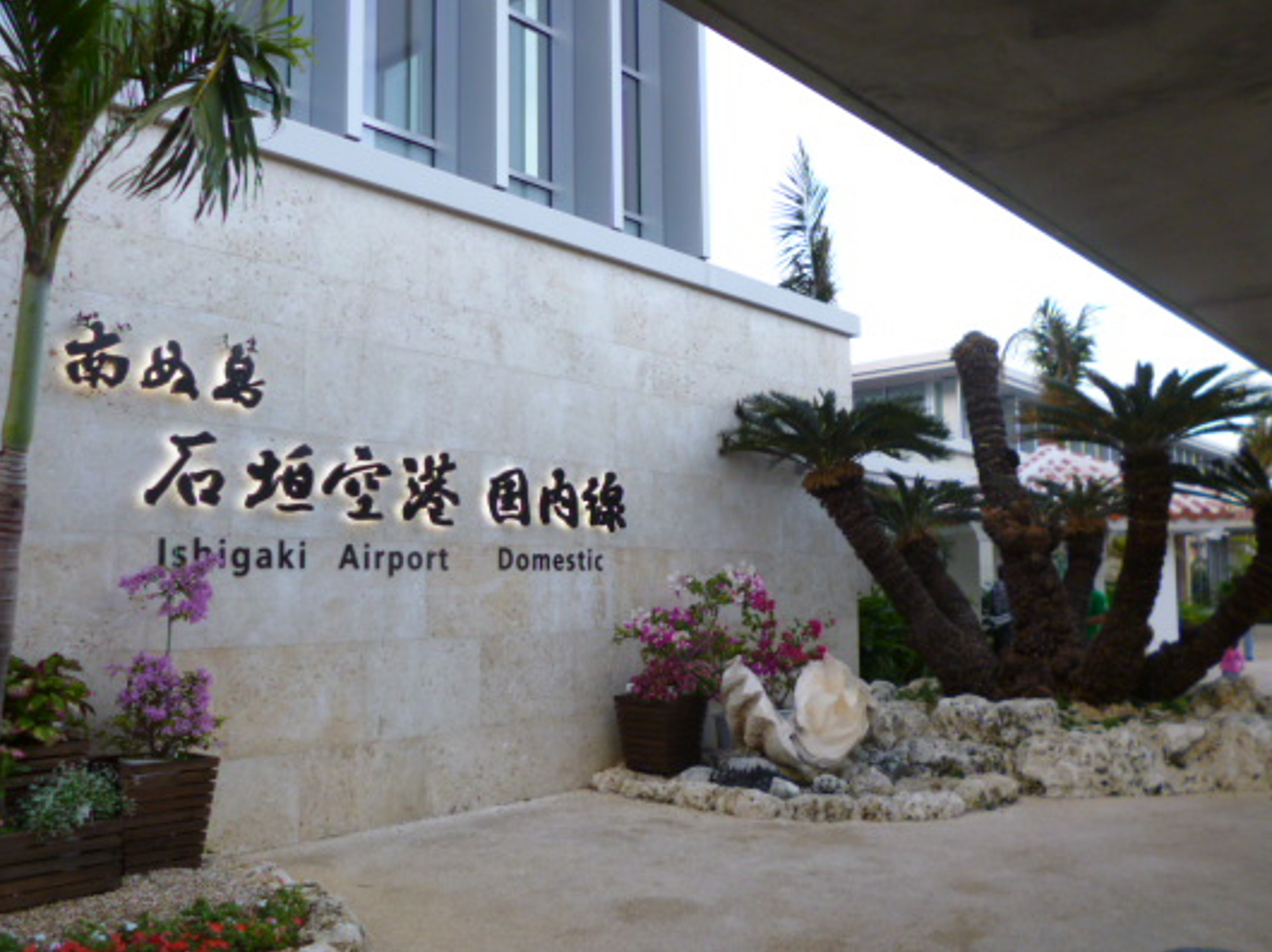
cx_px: 588
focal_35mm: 29
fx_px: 1065
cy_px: 492
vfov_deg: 48.2
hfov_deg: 61.6
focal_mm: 4.3
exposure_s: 1/100
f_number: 2.5
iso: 100
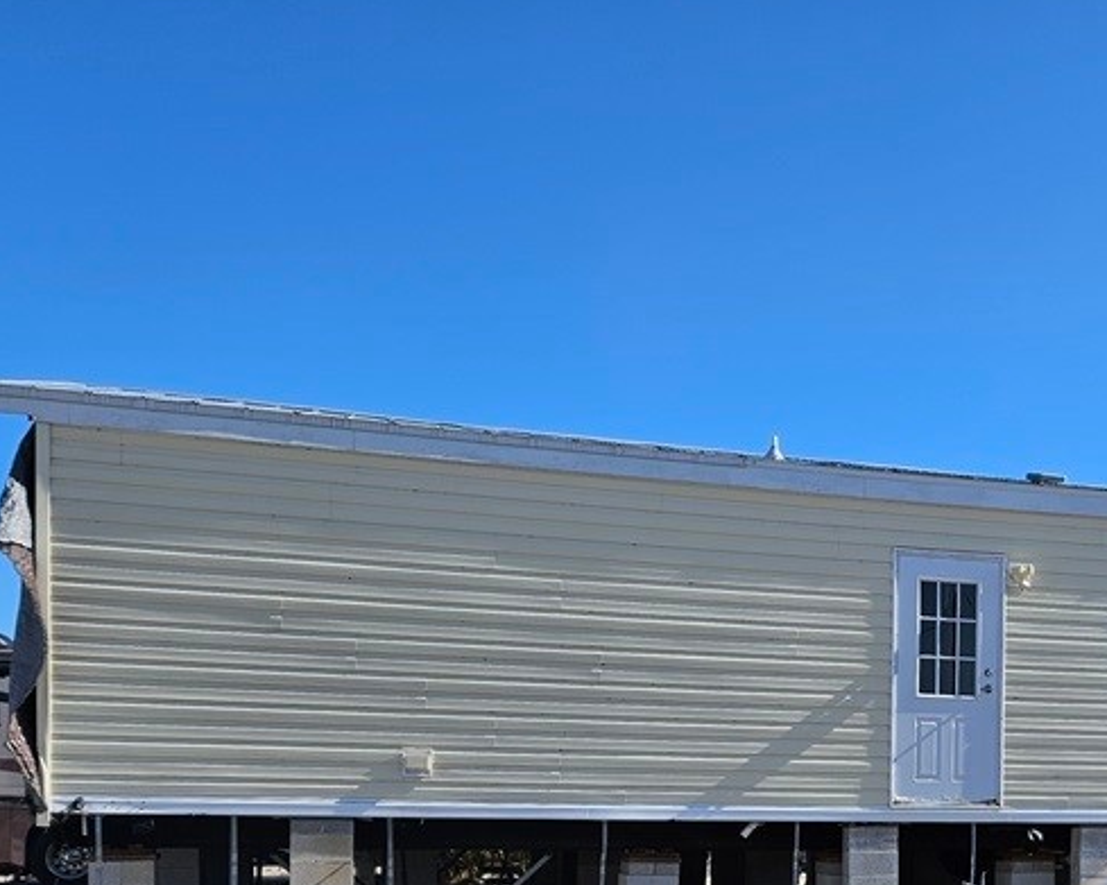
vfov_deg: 30.6
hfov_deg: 37.3
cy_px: 804
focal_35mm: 47
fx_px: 1540
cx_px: 971
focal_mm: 5.4
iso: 25
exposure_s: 1/2321
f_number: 1.8
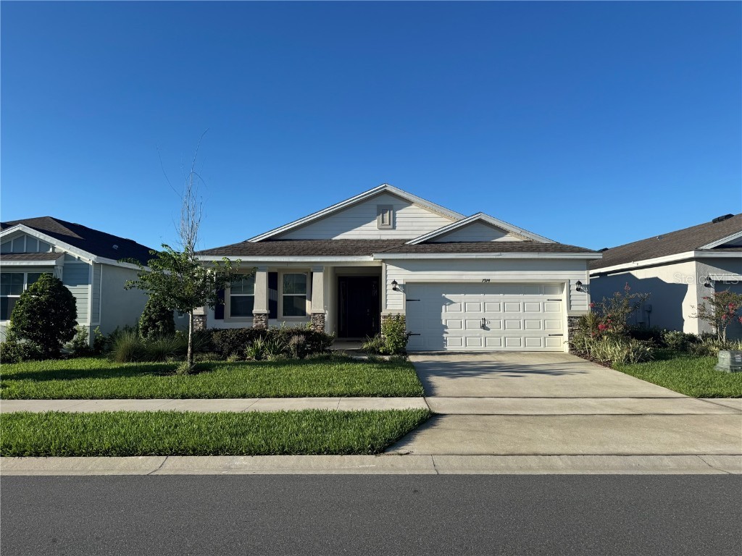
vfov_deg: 56.8
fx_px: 514
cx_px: 371
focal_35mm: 24
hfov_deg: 71.6
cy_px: 278
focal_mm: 6.76
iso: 80
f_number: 1.78
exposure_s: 1/3802
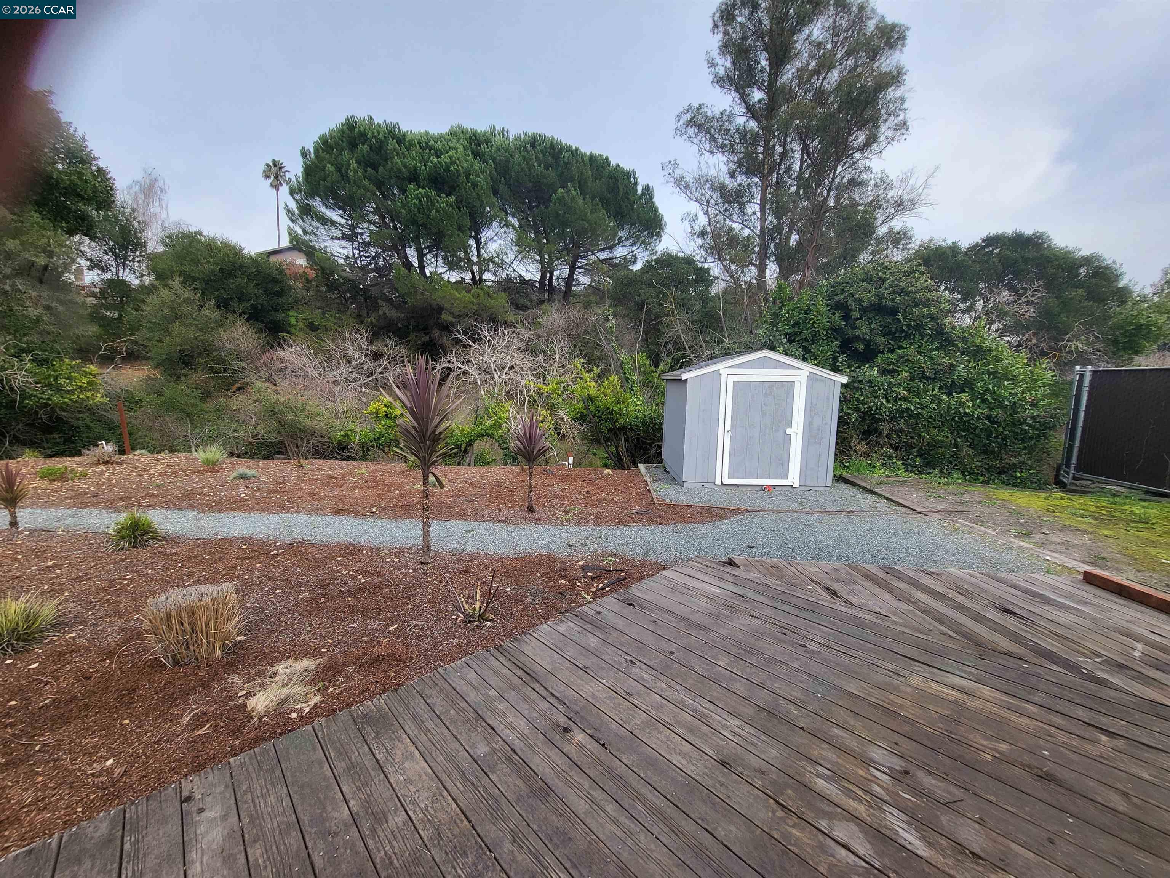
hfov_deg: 106.2
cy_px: 439
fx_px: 439
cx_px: 585
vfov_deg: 89.9
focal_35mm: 13
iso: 32
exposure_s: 1/389
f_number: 2.2
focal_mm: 1.74
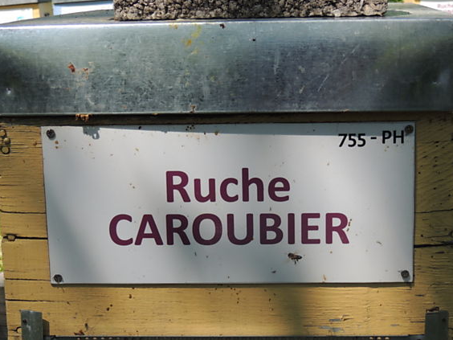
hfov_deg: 25.0
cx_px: 255
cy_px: 219
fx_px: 1021
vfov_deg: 18.9
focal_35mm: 78
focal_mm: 9.8
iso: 100
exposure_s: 1/500
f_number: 3.7
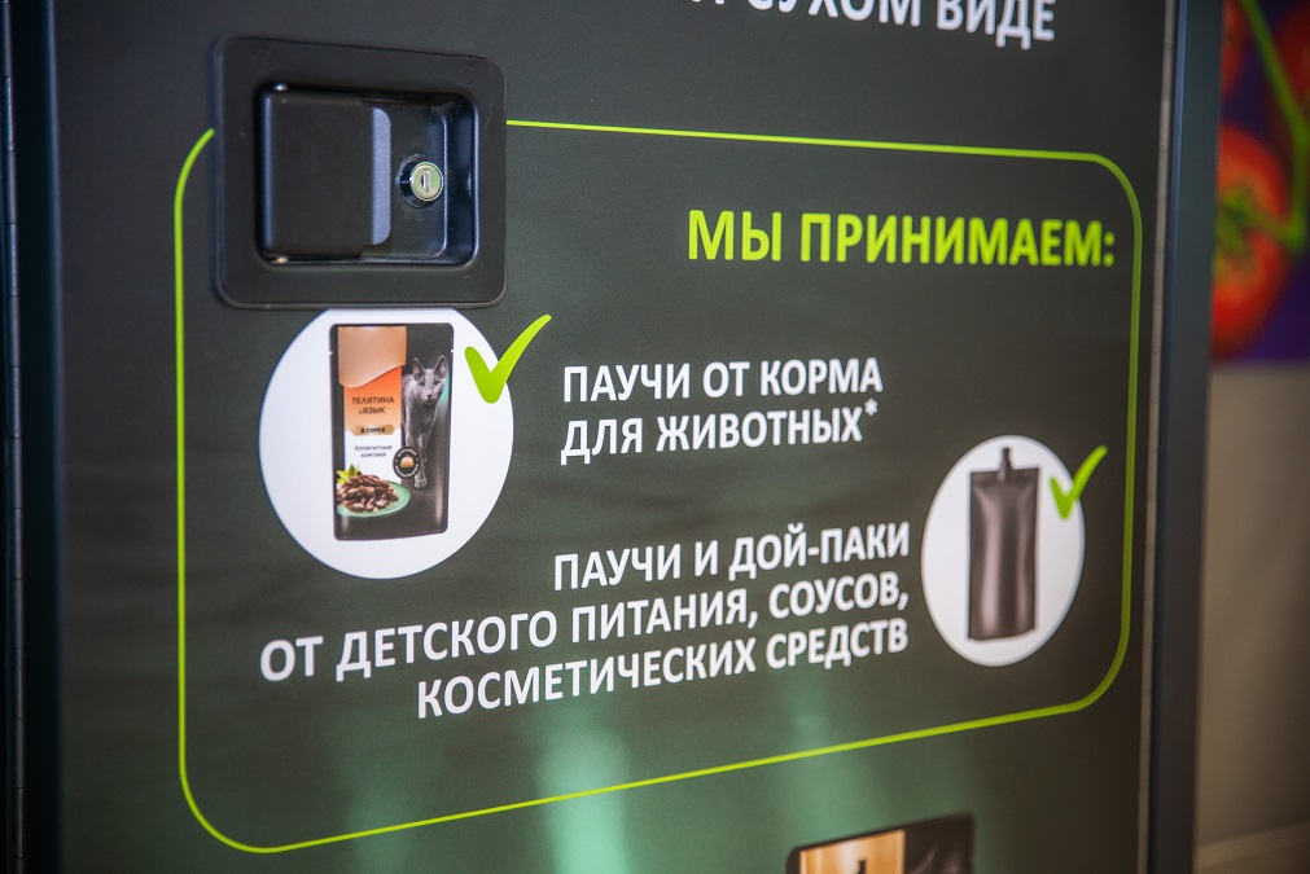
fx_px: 2111
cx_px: 655
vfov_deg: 23.4
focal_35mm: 58
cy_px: 437
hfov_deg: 34.5
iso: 400
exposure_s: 1/160
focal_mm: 58
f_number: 2.8
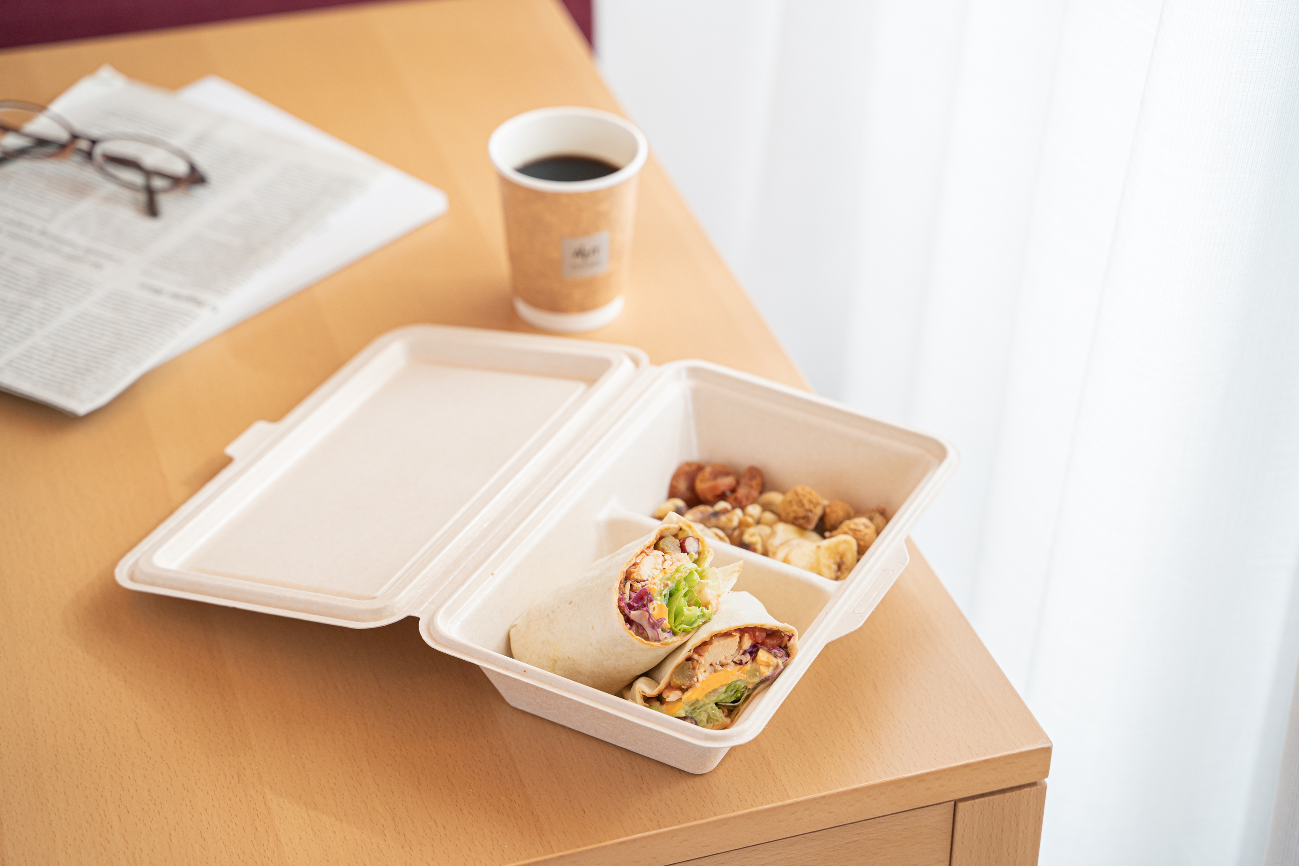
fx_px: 2706
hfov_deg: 27.0
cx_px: 650
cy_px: 433
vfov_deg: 18.2
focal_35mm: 75
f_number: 4
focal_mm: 75
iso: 320
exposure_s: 1/60
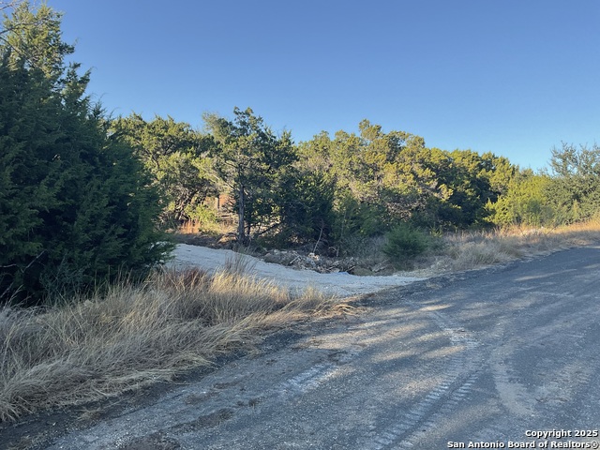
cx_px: 300
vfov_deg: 48.2
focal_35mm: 29
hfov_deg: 61.7
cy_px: 225
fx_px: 503
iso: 16
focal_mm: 3
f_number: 1.8
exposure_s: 1/545
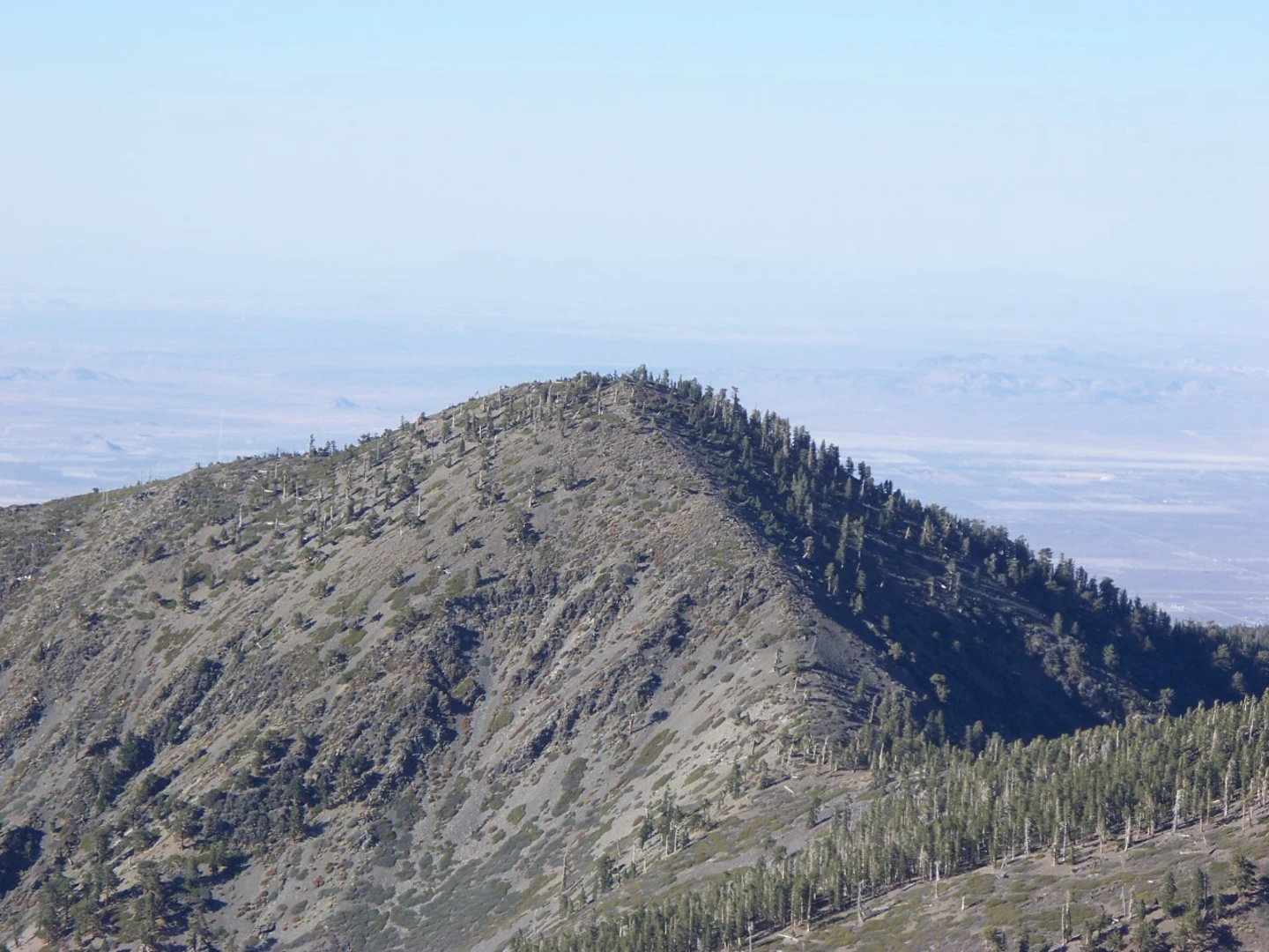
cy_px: 476
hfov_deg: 14.4
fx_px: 5022
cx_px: 634
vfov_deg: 10.8
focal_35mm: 137
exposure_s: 1/400
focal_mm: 28.83
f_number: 4.4
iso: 80
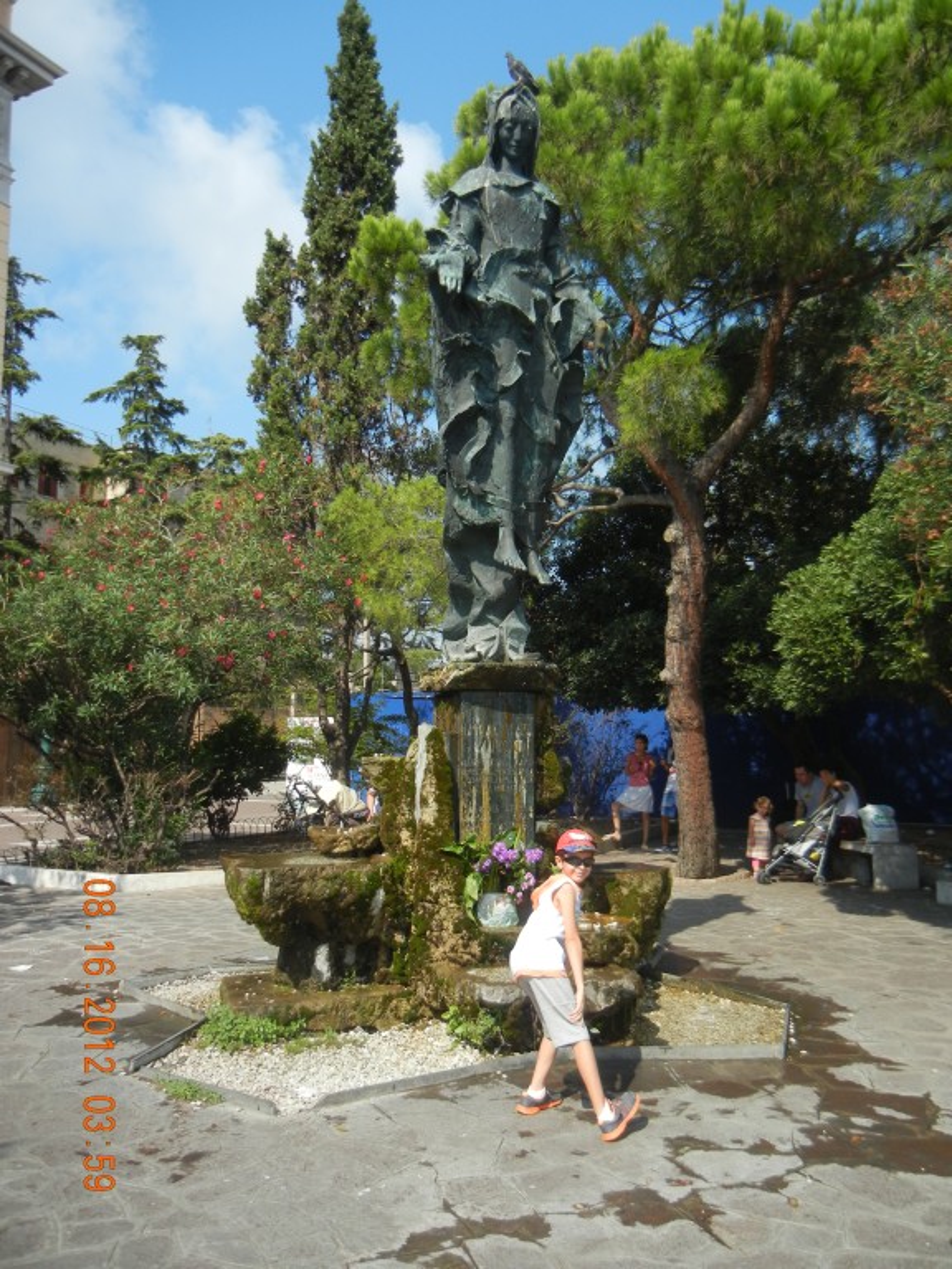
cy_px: 634
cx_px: 476
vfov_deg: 60.0
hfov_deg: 46.8
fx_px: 1100
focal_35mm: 30
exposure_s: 1/284
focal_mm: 5.4
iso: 160
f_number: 7
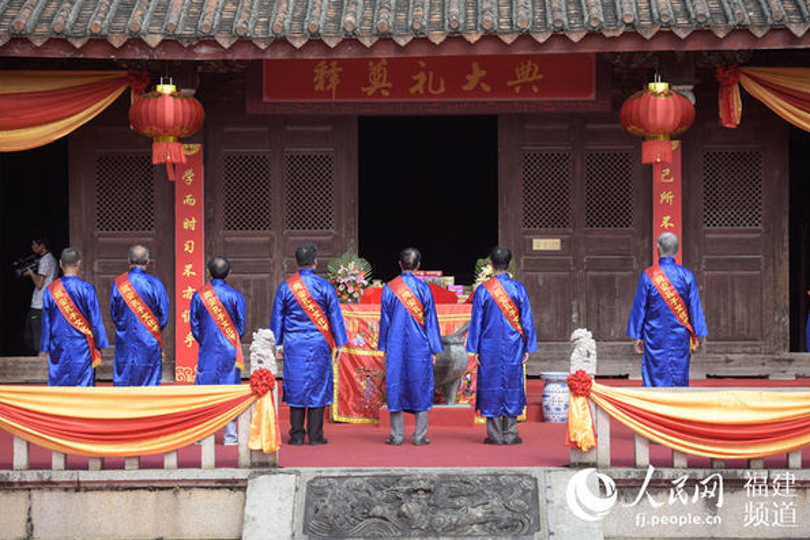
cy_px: 271
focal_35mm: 111
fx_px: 2498
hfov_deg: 18.4
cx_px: 406
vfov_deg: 12.3
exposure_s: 1/640
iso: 100
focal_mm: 110
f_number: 2.8
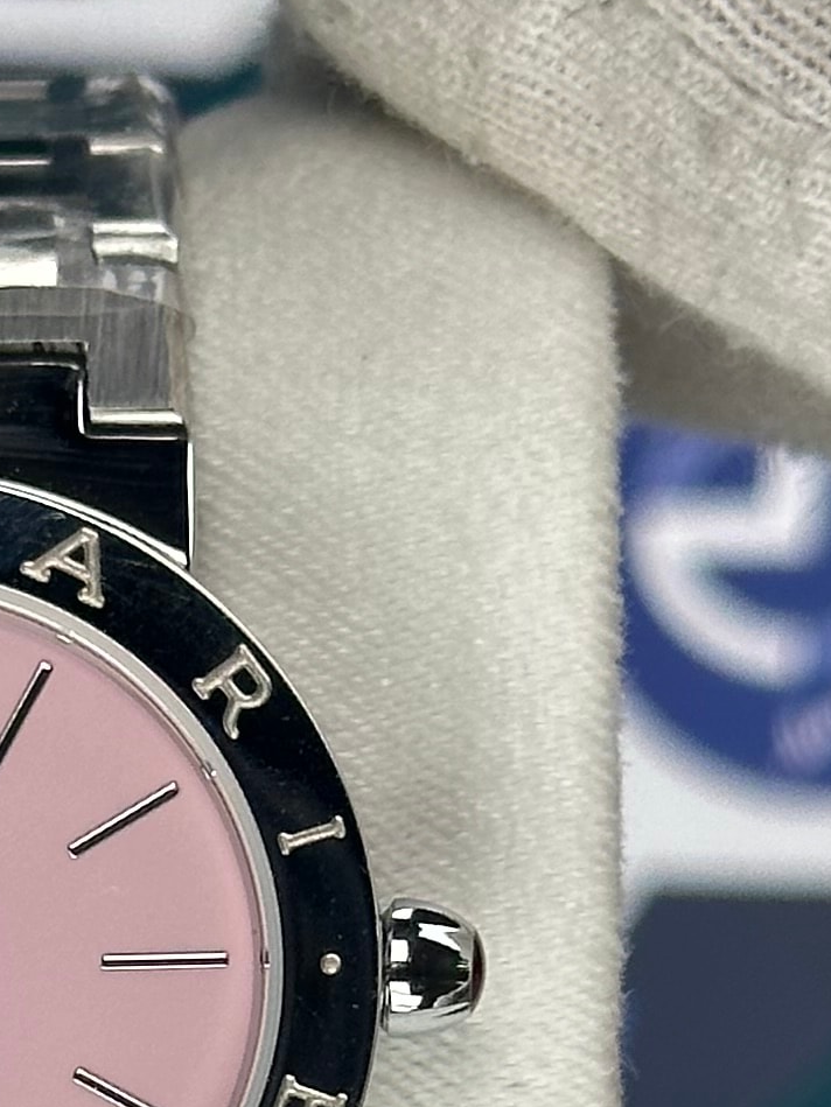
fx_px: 6528
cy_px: 1278
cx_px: 28
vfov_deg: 9.6
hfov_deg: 7.3
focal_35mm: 204
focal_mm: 6.86
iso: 64
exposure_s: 1/1120
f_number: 1.78
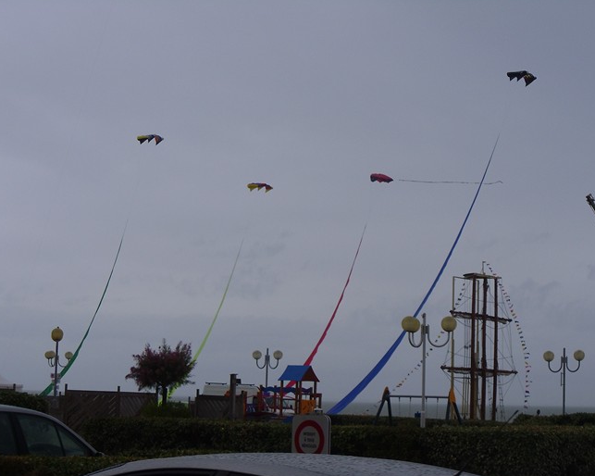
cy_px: 243
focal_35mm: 73
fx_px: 1285
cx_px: 319
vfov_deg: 21.0
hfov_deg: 26.1
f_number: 12
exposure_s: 1/133
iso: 80
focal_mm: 12.22
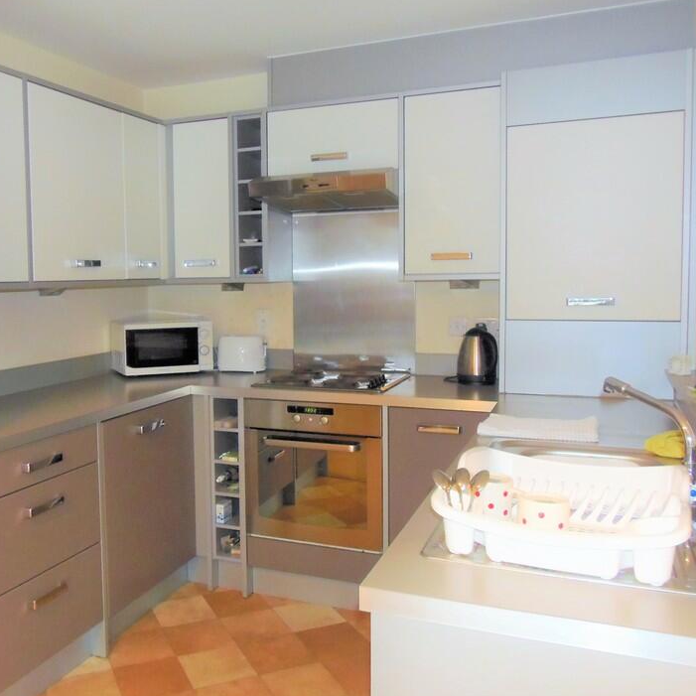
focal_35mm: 31
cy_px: 340
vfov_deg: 52.5
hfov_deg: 52.0
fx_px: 705
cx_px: 259
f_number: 2.9
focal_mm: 4.3
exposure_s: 1/30
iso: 200
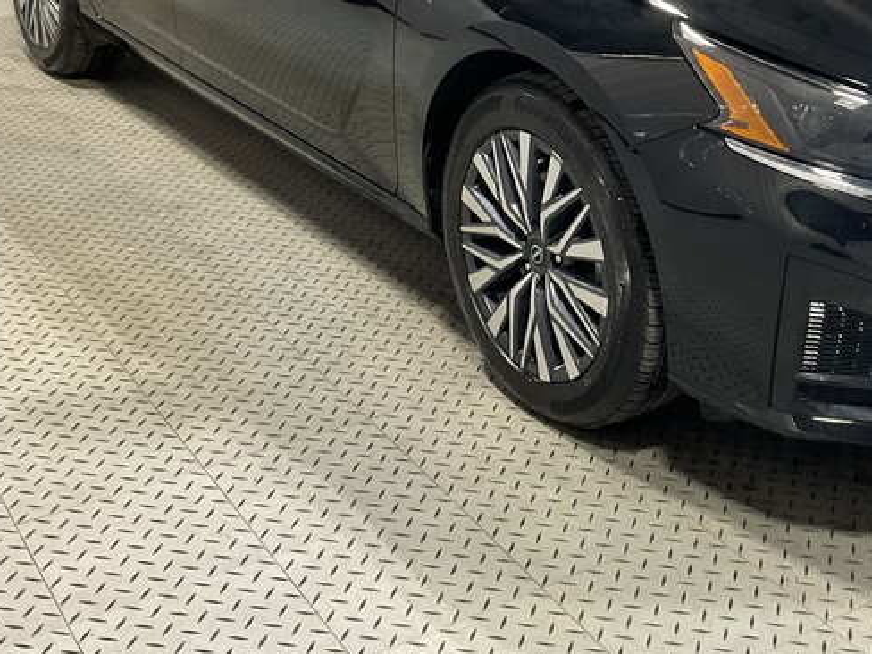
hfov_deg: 33.1
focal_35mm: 57
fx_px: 1436
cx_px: 663
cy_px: 100
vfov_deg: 25.1
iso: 64
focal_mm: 3
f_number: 1.8
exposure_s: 1/50
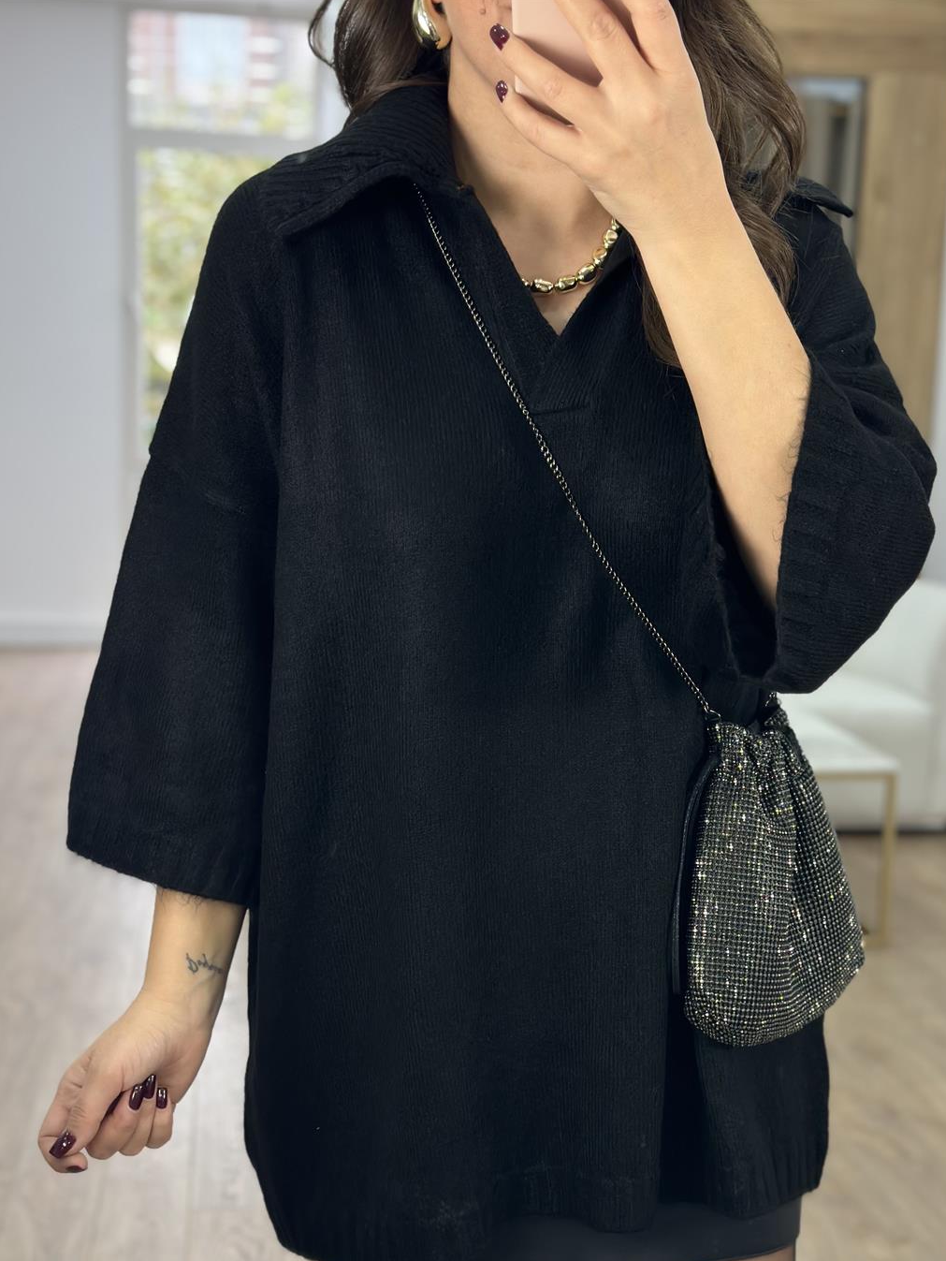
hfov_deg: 25.7
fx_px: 2076
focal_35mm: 57
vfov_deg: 33.7
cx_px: 530
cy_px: 745
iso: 64
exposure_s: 1/130
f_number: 1.78
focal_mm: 6.86
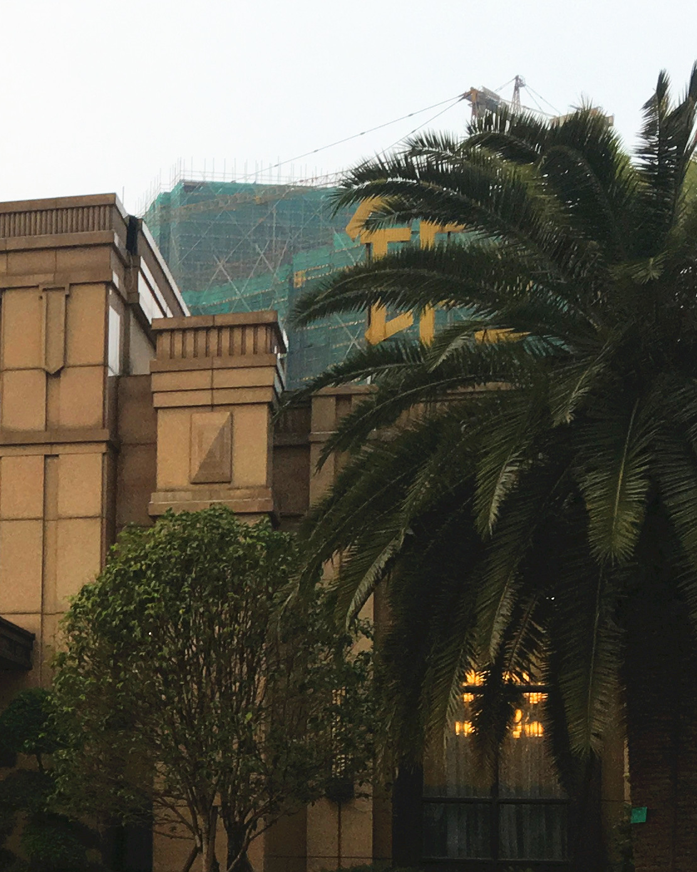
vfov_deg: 22.8
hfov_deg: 17.7
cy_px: 739
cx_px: -175
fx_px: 2115
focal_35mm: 82
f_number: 2.2
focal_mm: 4.15
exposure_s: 1/100
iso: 32
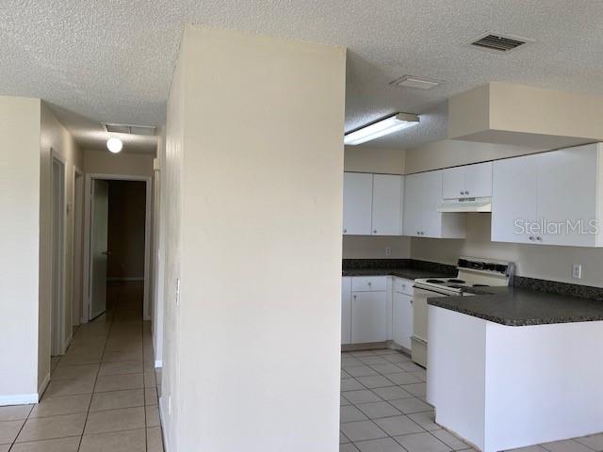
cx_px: 302
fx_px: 453
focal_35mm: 26
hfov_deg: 67.3
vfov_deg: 53.1
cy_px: 226
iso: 80
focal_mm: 4.25
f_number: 1.8
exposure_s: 1/120
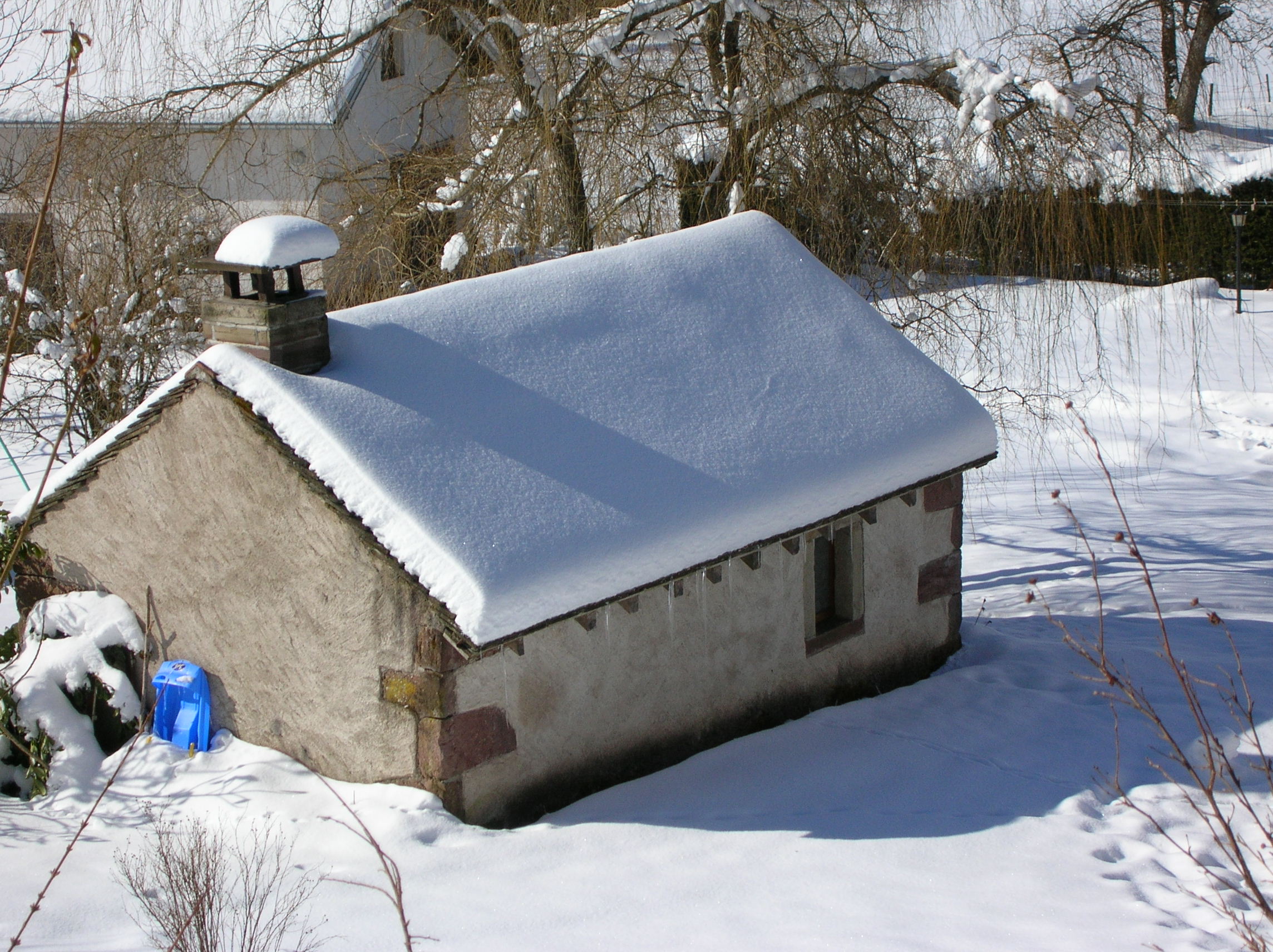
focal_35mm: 91
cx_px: 636
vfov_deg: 16.2
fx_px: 3344
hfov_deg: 21.6
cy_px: 476
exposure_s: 1/856
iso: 50
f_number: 4.5
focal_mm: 15.2
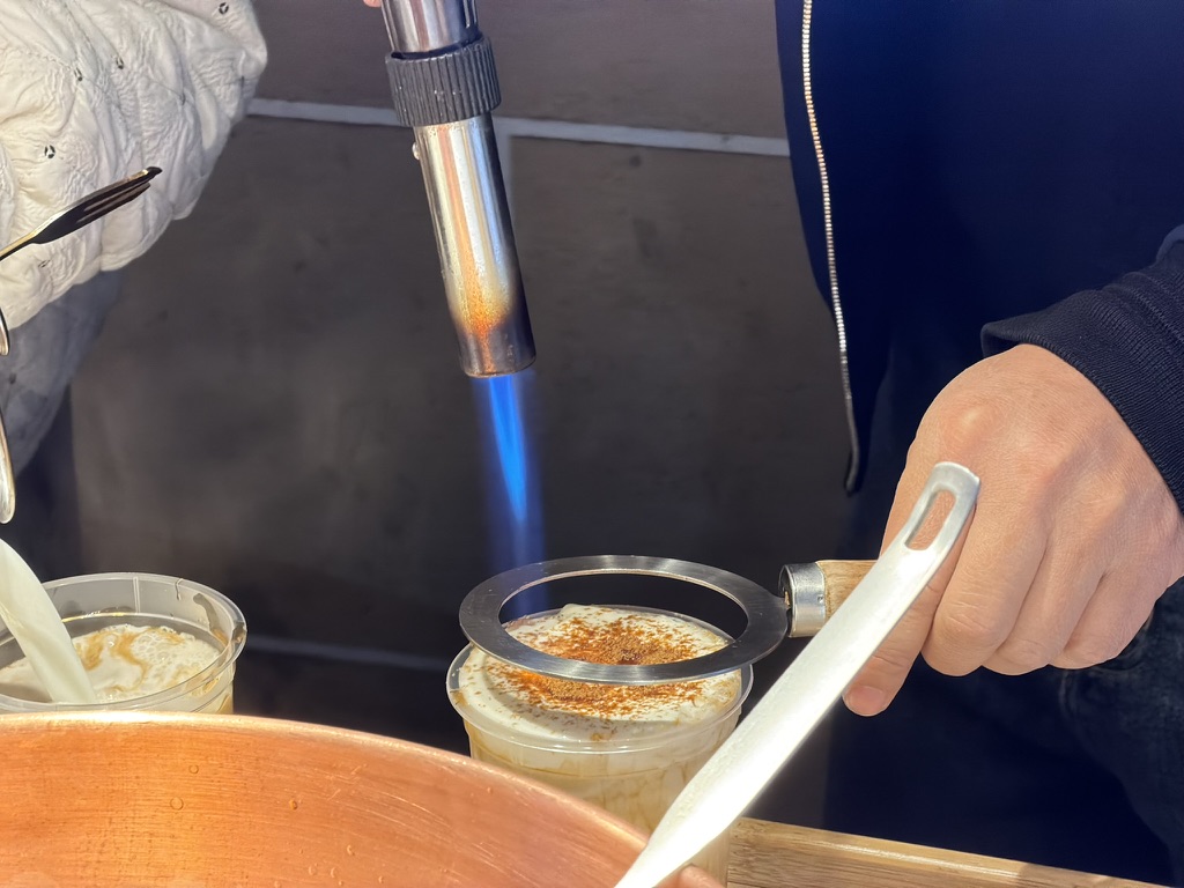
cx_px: 592
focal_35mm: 100
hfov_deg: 19.6
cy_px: 444
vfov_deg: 14.8
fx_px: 3420
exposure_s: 1/50
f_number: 2.8
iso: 500
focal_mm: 16.89
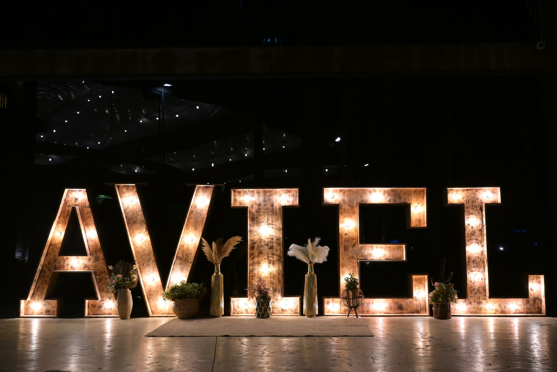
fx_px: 573
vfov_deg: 36.0
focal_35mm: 37
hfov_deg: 51.9
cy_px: 186
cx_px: 278
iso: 1600
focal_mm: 37
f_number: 4.5
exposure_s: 1/160
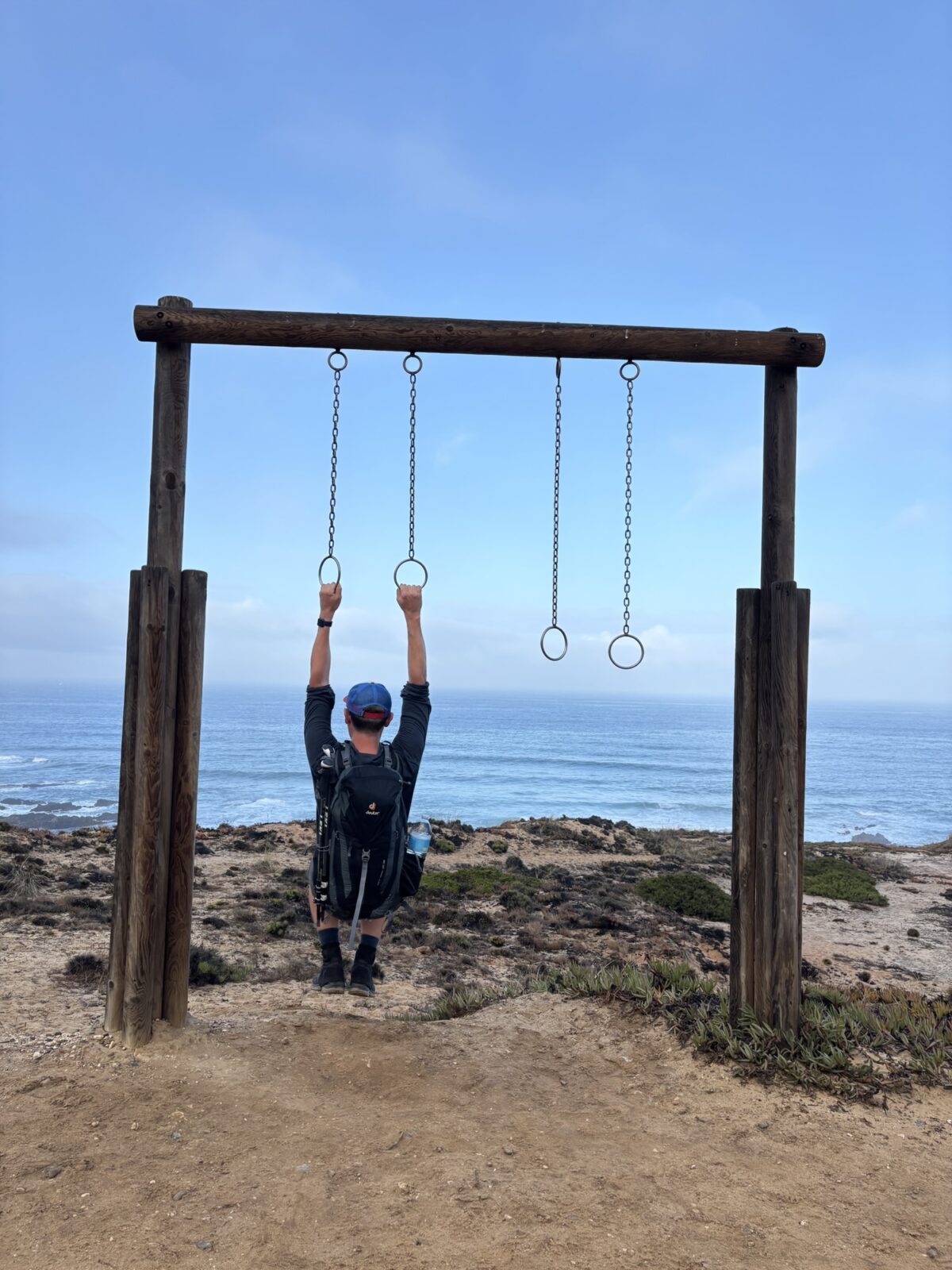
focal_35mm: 26
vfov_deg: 67.3
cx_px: 476
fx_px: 953
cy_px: 635
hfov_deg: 53.1
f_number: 1.6
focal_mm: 5.96
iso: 50
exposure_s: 1/2105
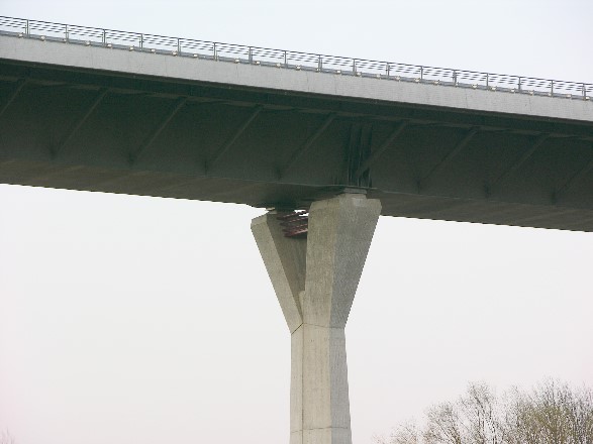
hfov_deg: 9.4
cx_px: 296
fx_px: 3597
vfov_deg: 7.1
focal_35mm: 210
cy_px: 222
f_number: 5.1
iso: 50
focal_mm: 52.4
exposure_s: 1/91
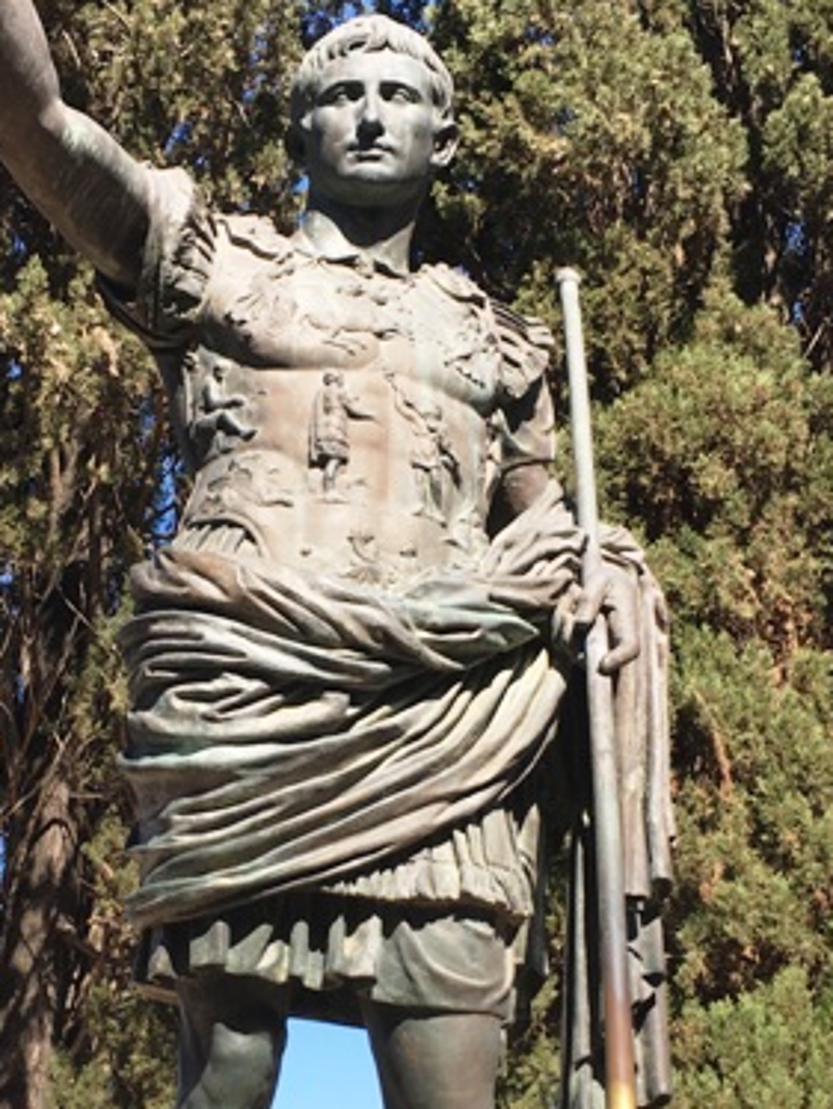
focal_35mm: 62
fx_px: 1987
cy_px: 700
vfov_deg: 31.0
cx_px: 308
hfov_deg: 23.6
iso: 25
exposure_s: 1/739
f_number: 2.2
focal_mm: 4.15
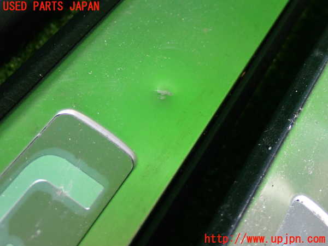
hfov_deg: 33.2
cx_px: 164
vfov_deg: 25.2
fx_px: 550
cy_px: 123
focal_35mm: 58
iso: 800
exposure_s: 1/50
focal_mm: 10.35
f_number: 3.5
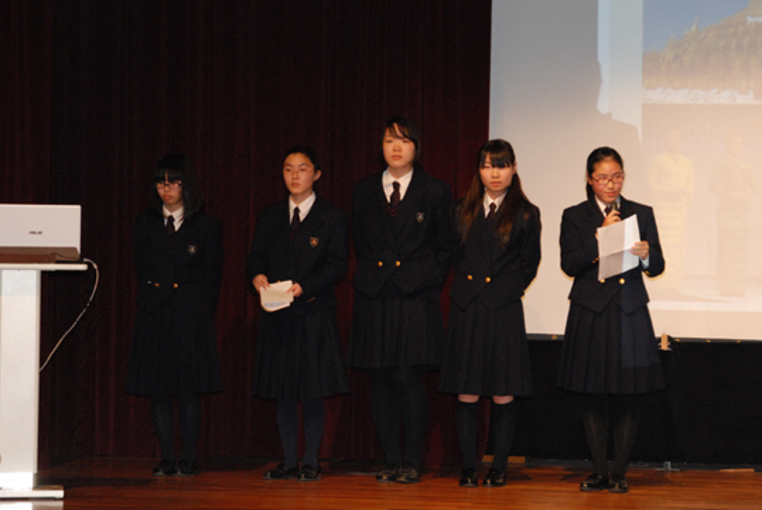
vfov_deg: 8.2
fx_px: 3540
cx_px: 409
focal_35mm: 167
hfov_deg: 12.3
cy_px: 227
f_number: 5.6
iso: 1600
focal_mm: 100
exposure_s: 1/60
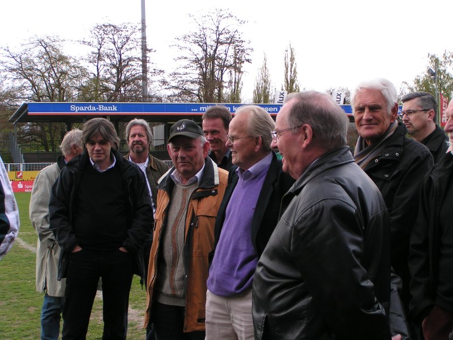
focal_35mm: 63
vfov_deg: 23.3
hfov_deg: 30.7
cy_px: 170
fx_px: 824
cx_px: 226
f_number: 4.5
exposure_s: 1/100
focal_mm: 9.7
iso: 50
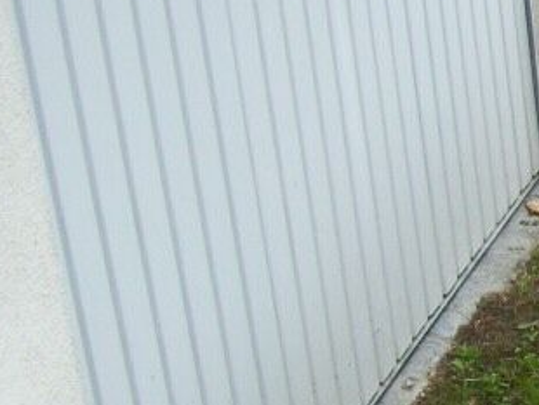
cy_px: 334
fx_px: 2057
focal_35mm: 132
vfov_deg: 11.2
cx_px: 1068
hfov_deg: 13.0
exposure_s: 1/80
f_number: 2.9
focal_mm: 5.7
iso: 80
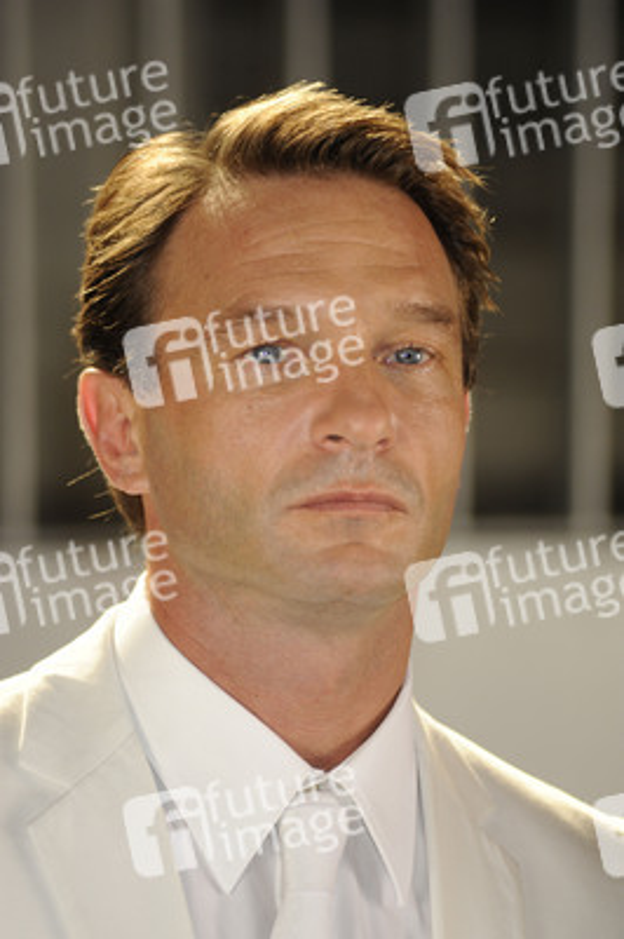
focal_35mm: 270
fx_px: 7032
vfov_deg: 7.6
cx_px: 312
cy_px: 470
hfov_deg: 5.1
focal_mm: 270
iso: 1600
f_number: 5.3
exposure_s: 1/200
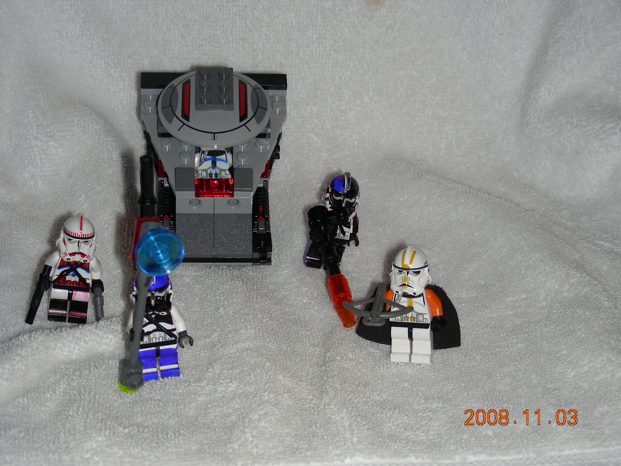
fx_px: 1256
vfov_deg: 21.0
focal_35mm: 70
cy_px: 233
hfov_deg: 27.8
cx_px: 310
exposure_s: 1/60.1
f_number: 3.5
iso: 50
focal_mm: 11.7
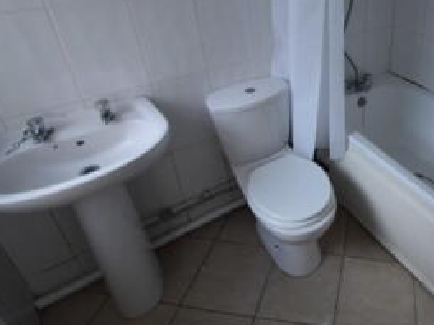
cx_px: 330
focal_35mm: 26
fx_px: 326
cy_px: 83
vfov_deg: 50.9
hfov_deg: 63.0
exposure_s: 1/60
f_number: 4
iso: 200
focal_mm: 10
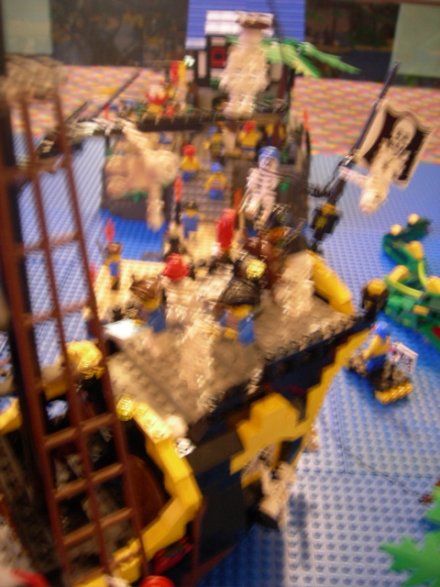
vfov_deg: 51.4
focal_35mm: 36
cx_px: 220
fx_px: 610
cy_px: 294
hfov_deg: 39.7
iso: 200
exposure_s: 1
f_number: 2.7
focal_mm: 7.5
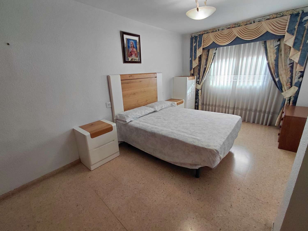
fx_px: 142
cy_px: 116
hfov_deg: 94.5
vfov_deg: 78.1
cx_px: 154
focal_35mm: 16
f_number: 2.2
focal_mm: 1.64
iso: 125
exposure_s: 1/50
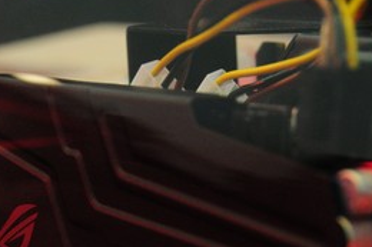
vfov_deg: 7.0
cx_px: 136
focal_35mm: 194
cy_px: 263
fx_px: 2003
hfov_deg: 10.6
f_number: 4.8
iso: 1600
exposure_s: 1/125
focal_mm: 56
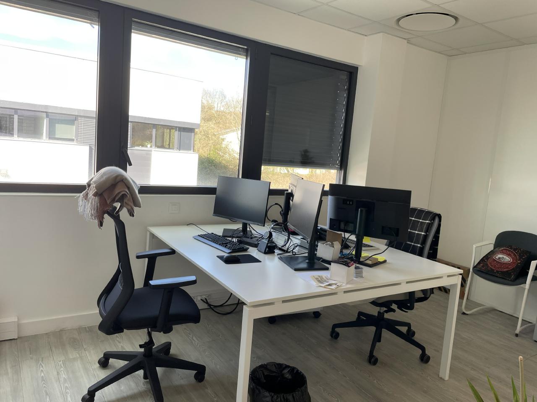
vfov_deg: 53.1
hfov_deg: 67.3
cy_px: 201
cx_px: 268
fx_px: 403
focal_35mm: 26
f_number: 1.6
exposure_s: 1/135
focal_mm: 4.2
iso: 32
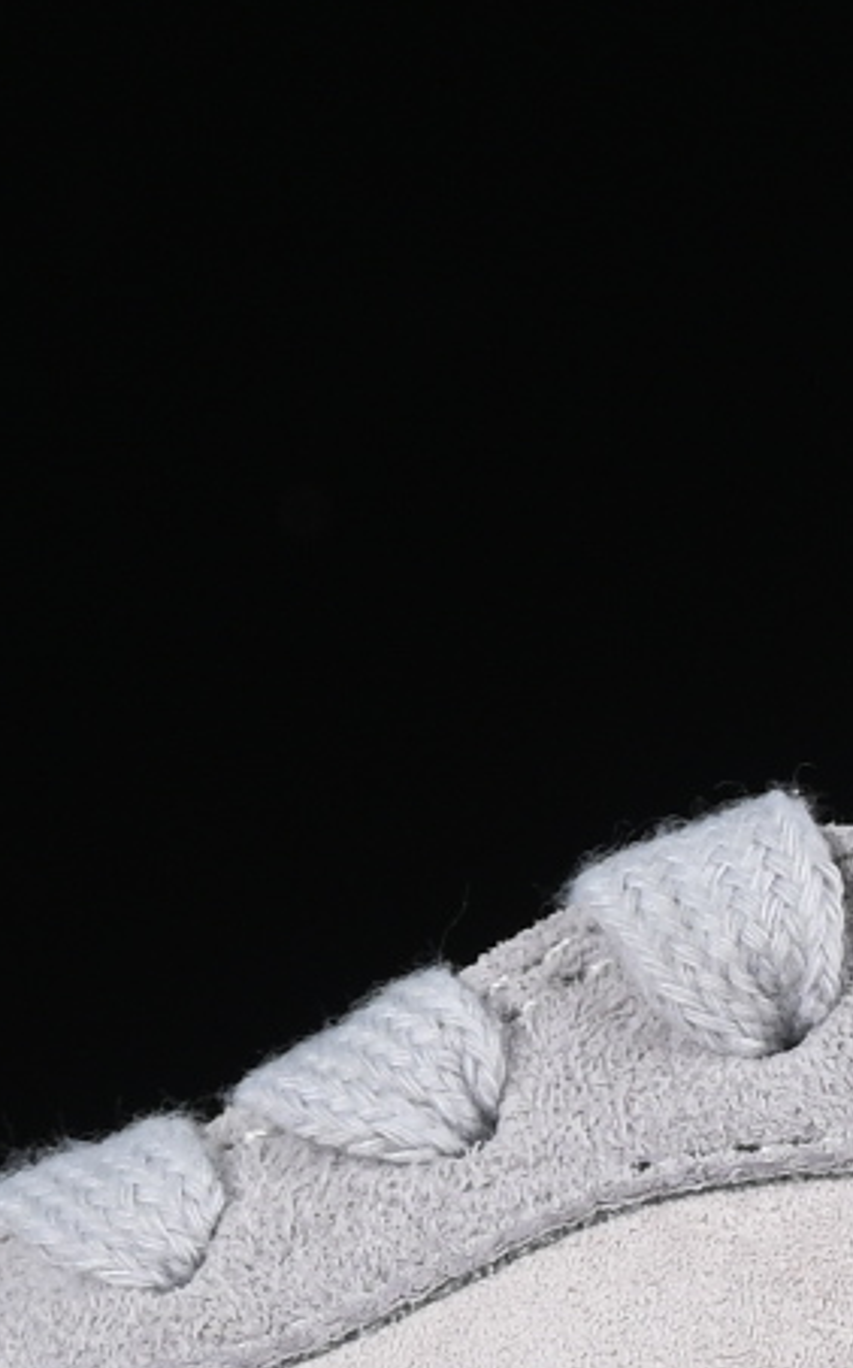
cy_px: 999
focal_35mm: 471
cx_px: 1065
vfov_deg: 4.5
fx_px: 17541
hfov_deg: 2.8
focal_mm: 50
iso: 160
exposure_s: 1/80
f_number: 8
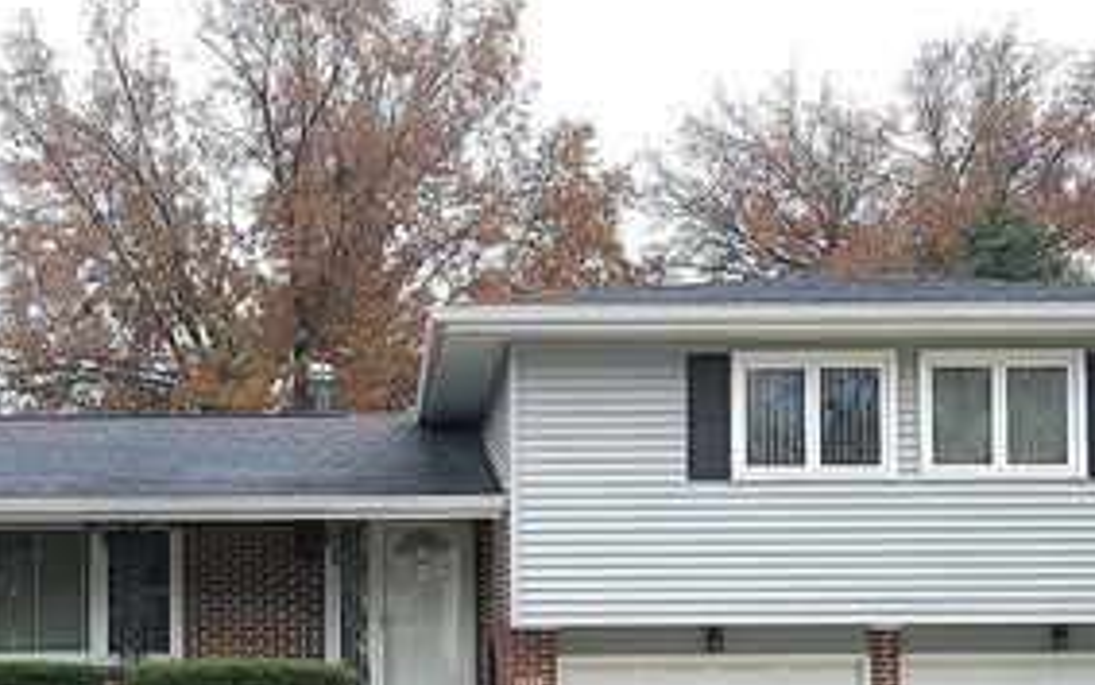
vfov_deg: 29.4
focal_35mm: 43
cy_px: 515
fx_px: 1283
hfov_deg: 46.0
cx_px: 457
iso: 64
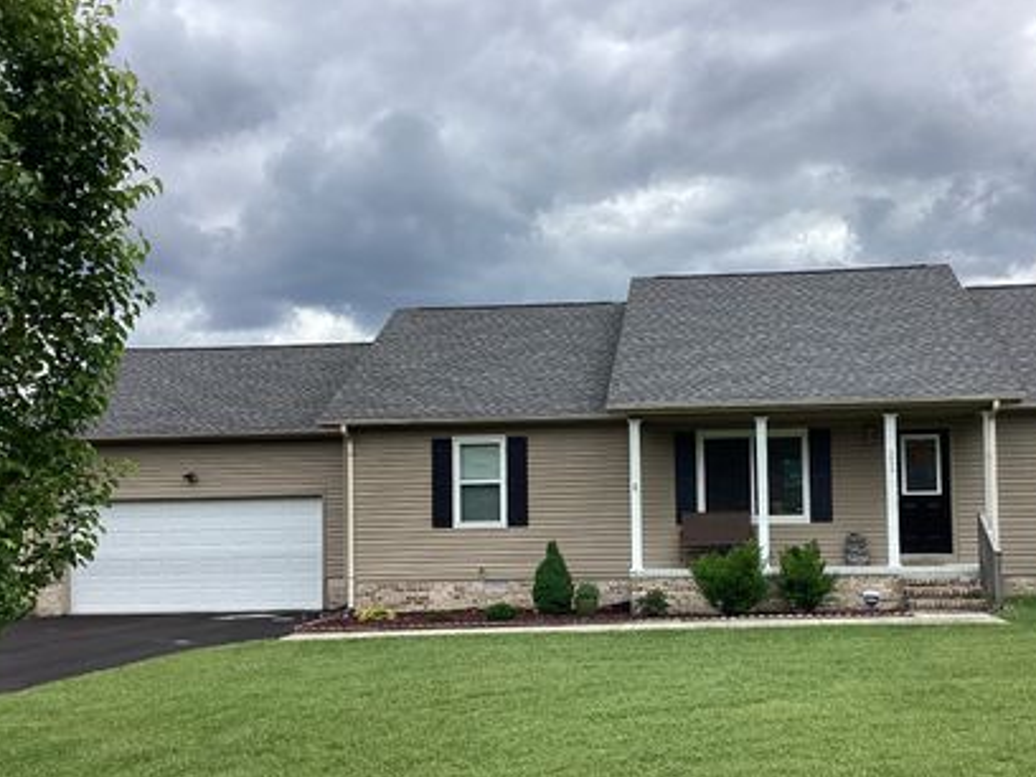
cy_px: 466
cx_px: 612
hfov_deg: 48.7
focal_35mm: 38
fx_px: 1137
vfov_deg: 37.6
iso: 25
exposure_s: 1/684
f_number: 2.4
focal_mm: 3.3
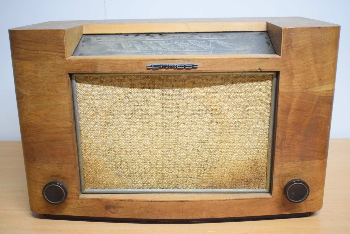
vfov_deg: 33.0
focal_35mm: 40
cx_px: 175
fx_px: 394
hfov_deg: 47.9
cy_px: 117
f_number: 4
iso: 3200
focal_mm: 27
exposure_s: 1/125
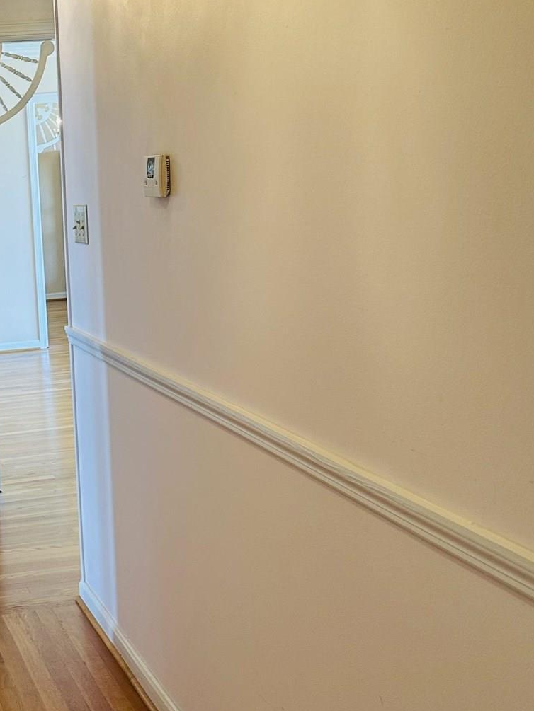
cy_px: 436
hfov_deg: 25.4
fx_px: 1131
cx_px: 16
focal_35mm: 55
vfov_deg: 34.8
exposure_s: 1/60
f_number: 1.78
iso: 125
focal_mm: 6.86
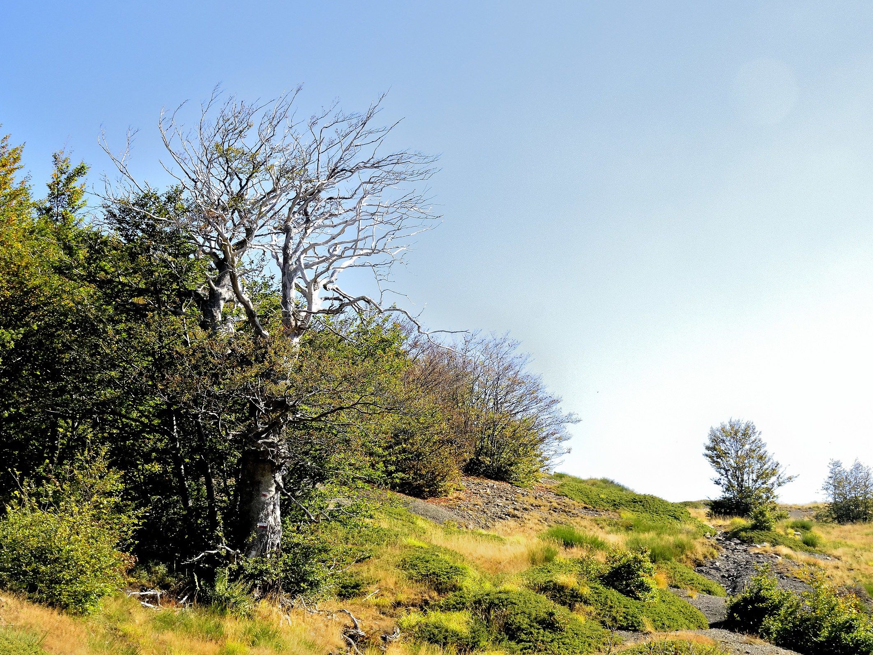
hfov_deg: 31.2
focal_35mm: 62
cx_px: 395
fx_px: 1564
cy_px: 327
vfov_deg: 23.7
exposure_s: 1/1600
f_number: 14
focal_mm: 38
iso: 3200
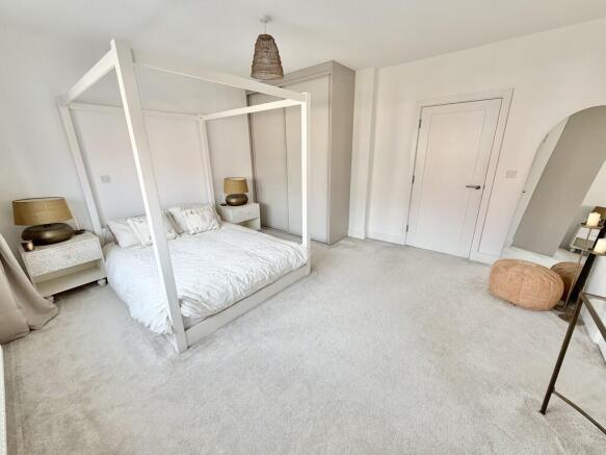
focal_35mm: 14
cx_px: 303
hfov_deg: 102.1
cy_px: 228
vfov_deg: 85.7
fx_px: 245
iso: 100
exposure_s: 1/121
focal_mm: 2.22
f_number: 2.2
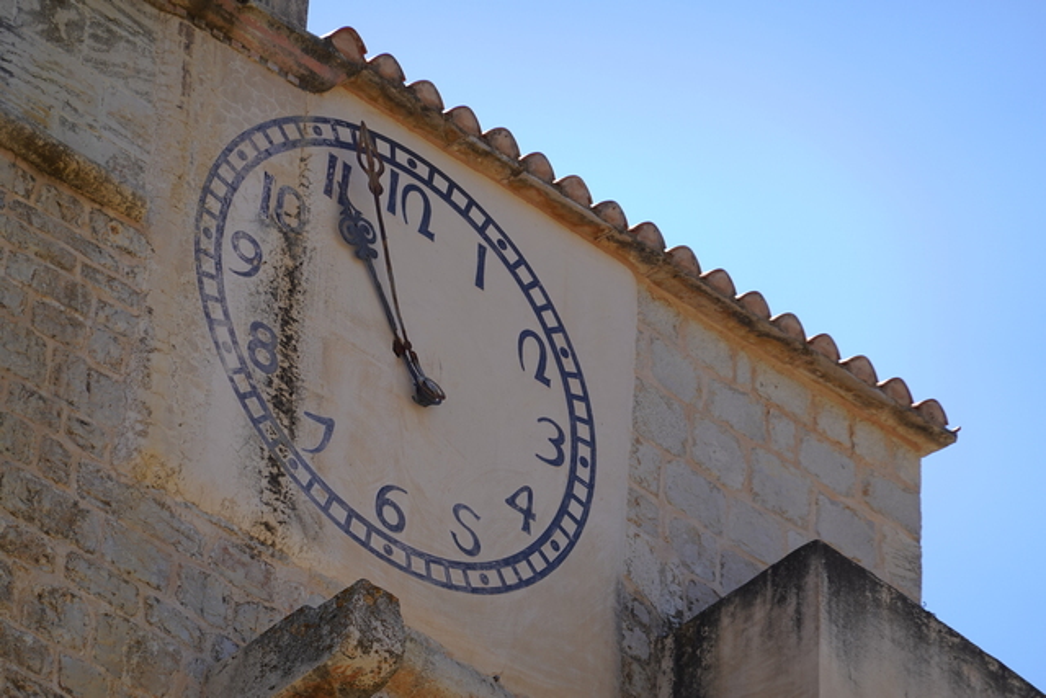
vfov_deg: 7.5
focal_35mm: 182
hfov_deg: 11.3
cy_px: 349
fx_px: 5289
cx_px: 523
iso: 64
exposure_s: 1/400
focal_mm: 65.97
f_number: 4.5
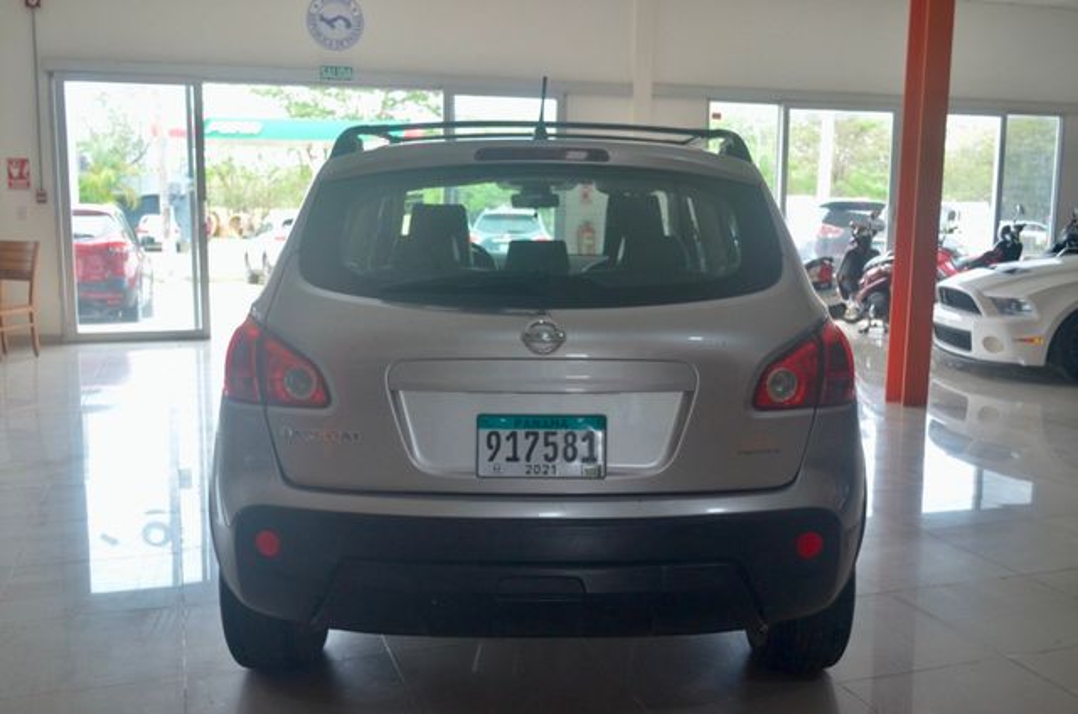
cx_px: 539
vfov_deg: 36.7
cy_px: 357
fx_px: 1076
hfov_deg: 53.2
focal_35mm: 36
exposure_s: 1/160
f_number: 4
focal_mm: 24
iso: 500
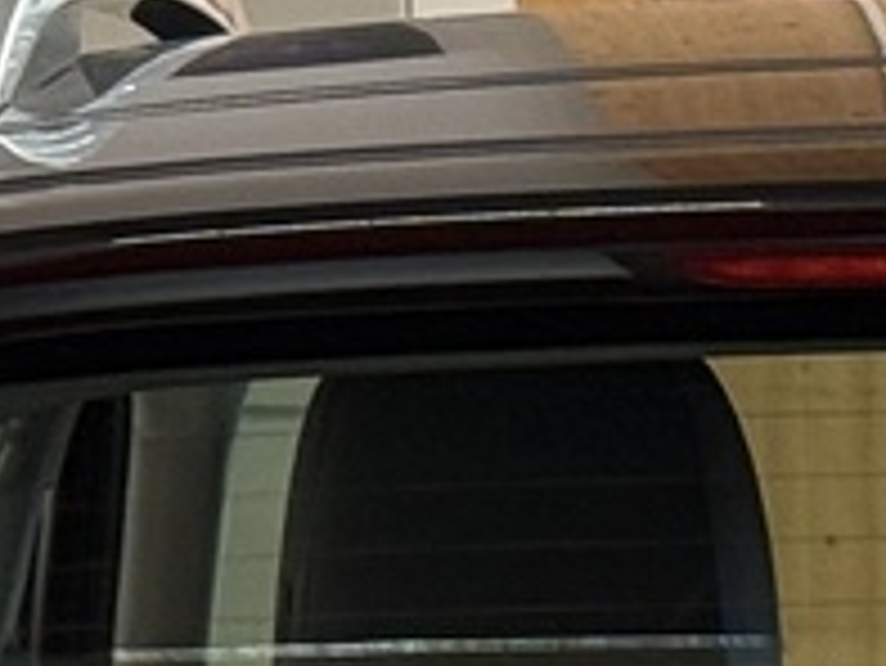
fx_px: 8989
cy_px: 1786
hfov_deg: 5.6
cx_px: 1331
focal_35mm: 351
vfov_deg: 4.1
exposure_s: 1/100
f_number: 1.78
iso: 125
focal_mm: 6.76
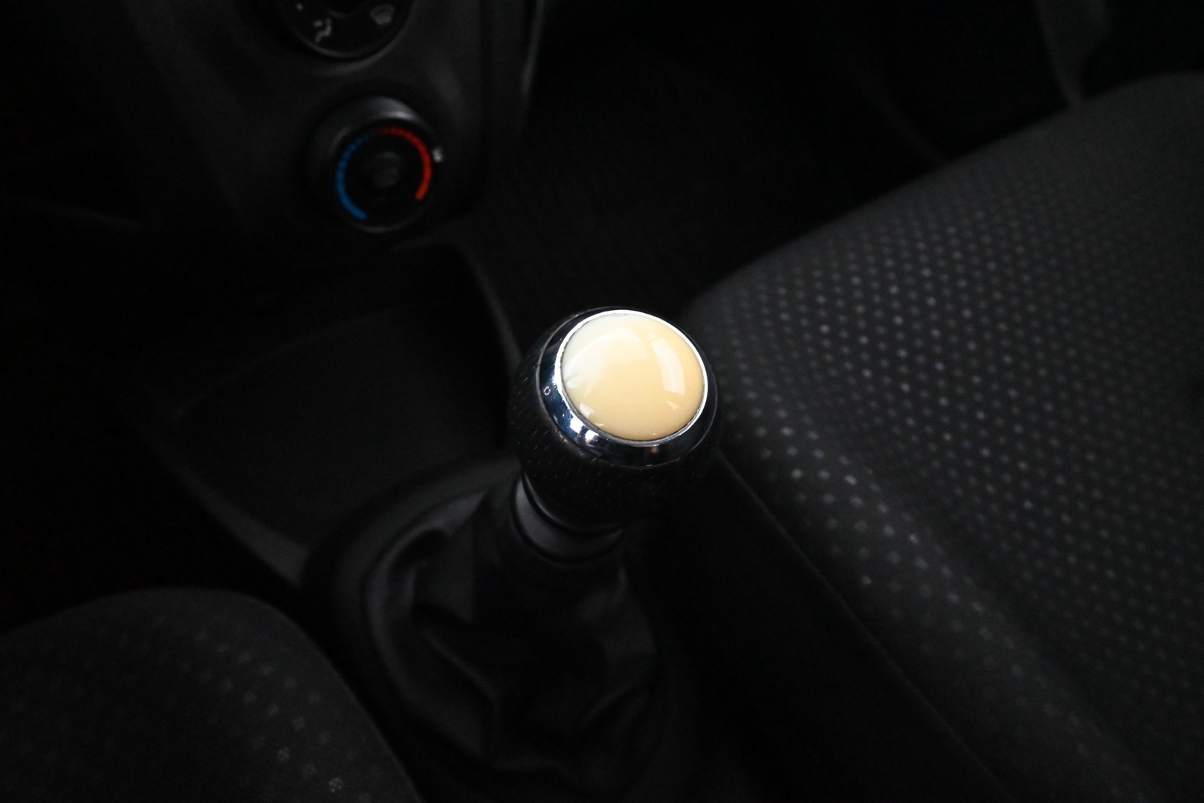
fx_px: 903
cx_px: 602
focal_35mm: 27
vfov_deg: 47.9
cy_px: 402
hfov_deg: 67.4
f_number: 6.3
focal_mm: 18
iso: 10000
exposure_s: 1/30
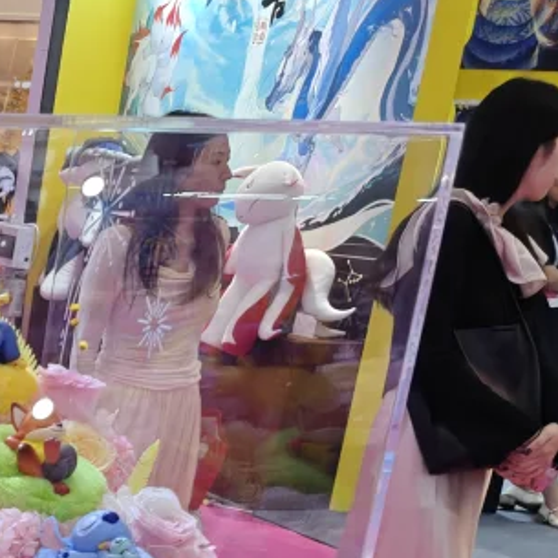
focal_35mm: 96
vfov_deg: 16.8
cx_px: -567
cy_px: 779
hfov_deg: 14.8
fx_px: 1751
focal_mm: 6.06
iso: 50
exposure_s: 1/100
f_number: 1.6
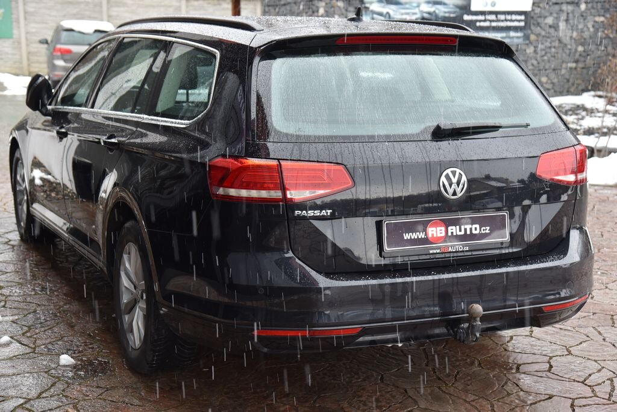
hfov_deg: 36.2
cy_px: 206
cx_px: 308
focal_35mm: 55
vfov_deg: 24.7
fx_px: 943
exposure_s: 1/100
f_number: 5
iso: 500
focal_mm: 55
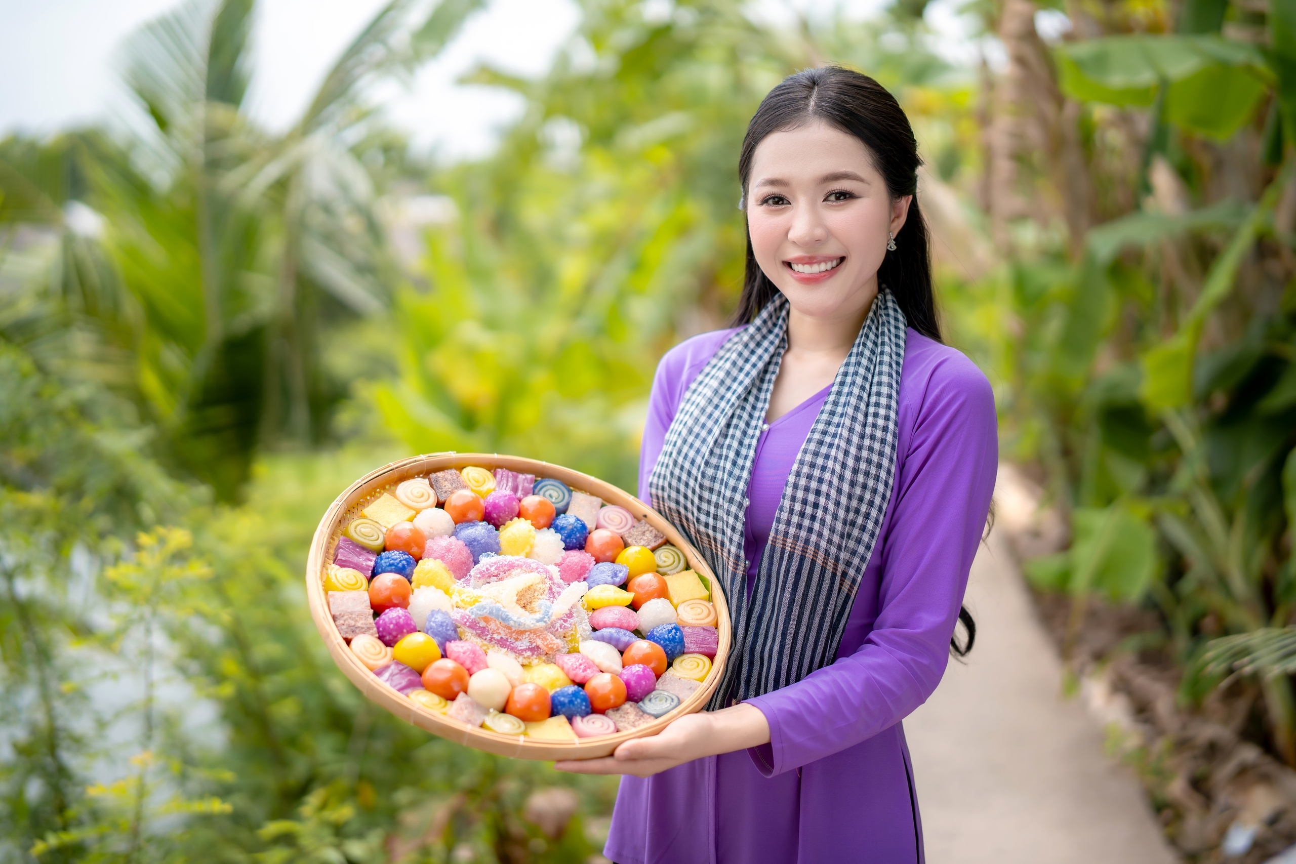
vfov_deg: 27.0
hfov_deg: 39.6
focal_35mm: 50
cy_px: 432
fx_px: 1800
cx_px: 648
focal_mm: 50
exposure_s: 1/2000
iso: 100
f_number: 1.4
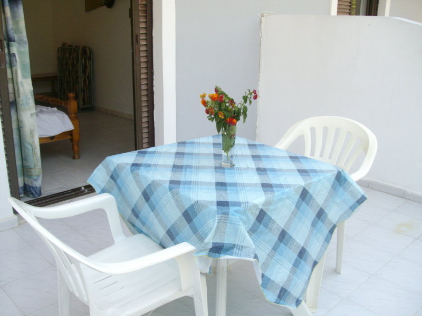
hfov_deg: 51.4
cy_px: 158
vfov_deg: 39.7
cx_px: 211
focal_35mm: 36
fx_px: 439
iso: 160
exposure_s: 1/320
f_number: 2.7
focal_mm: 6
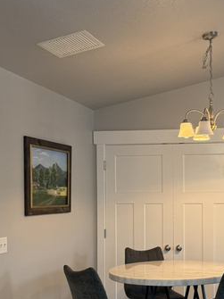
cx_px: 199
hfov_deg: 25.8
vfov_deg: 34.5
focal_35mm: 55
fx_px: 475
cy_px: 208
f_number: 1.78
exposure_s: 1/120
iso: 250
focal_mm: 6.76
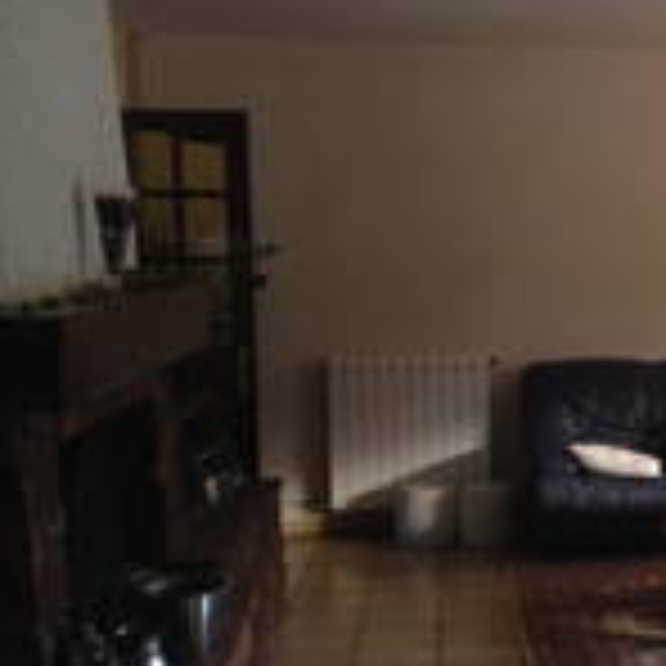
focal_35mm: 71
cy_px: 378
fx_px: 1545
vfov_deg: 24.3
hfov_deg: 22.9
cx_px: 724
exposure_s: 1/20
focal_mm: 4.12
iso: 250
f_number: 2.4
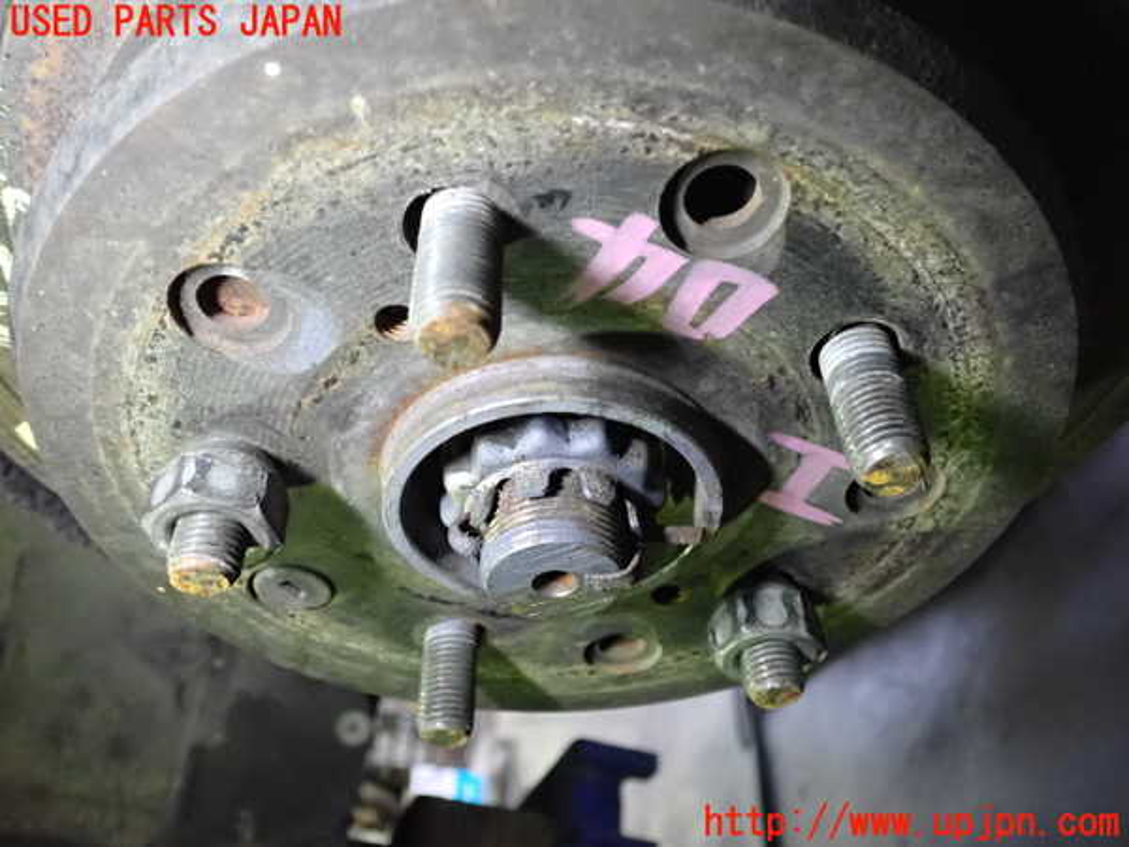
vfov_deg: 46.8
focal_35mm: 30
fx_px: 978
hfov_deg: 60.0
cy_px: 424
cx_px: 564
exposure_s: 1/80
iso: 2000
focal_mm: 5.4
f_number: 2.3
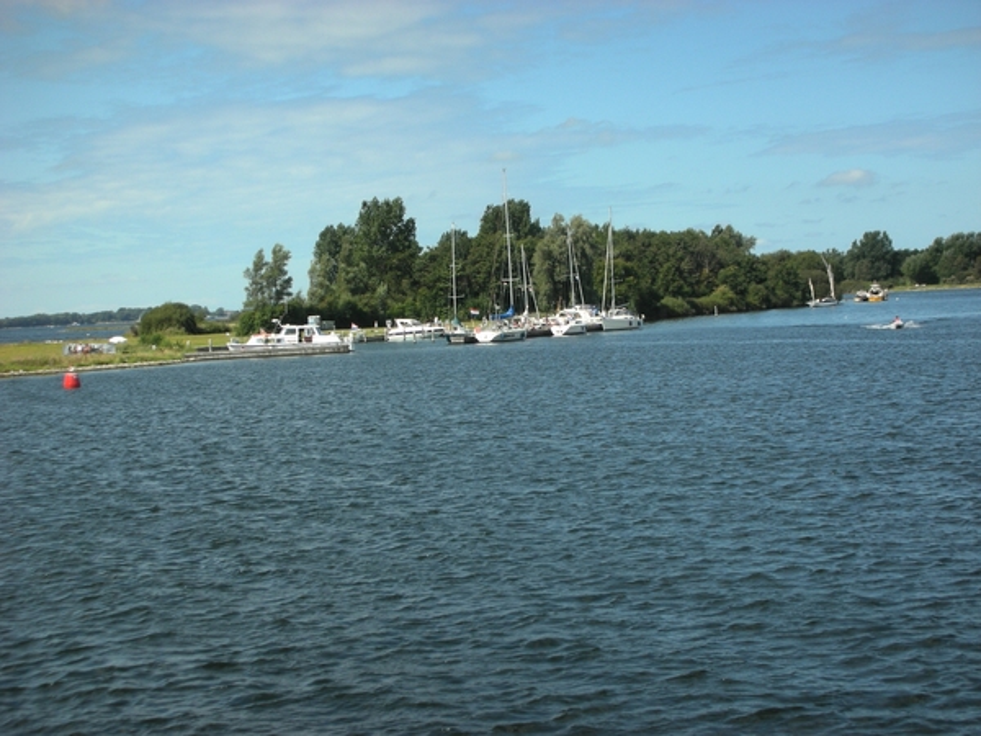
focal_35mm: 73
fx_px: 2069
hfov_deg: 26.7
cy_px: 368
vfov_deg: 20.2
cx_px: 490
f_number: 4.4
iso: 50
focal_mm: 12.2
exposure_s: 1/320
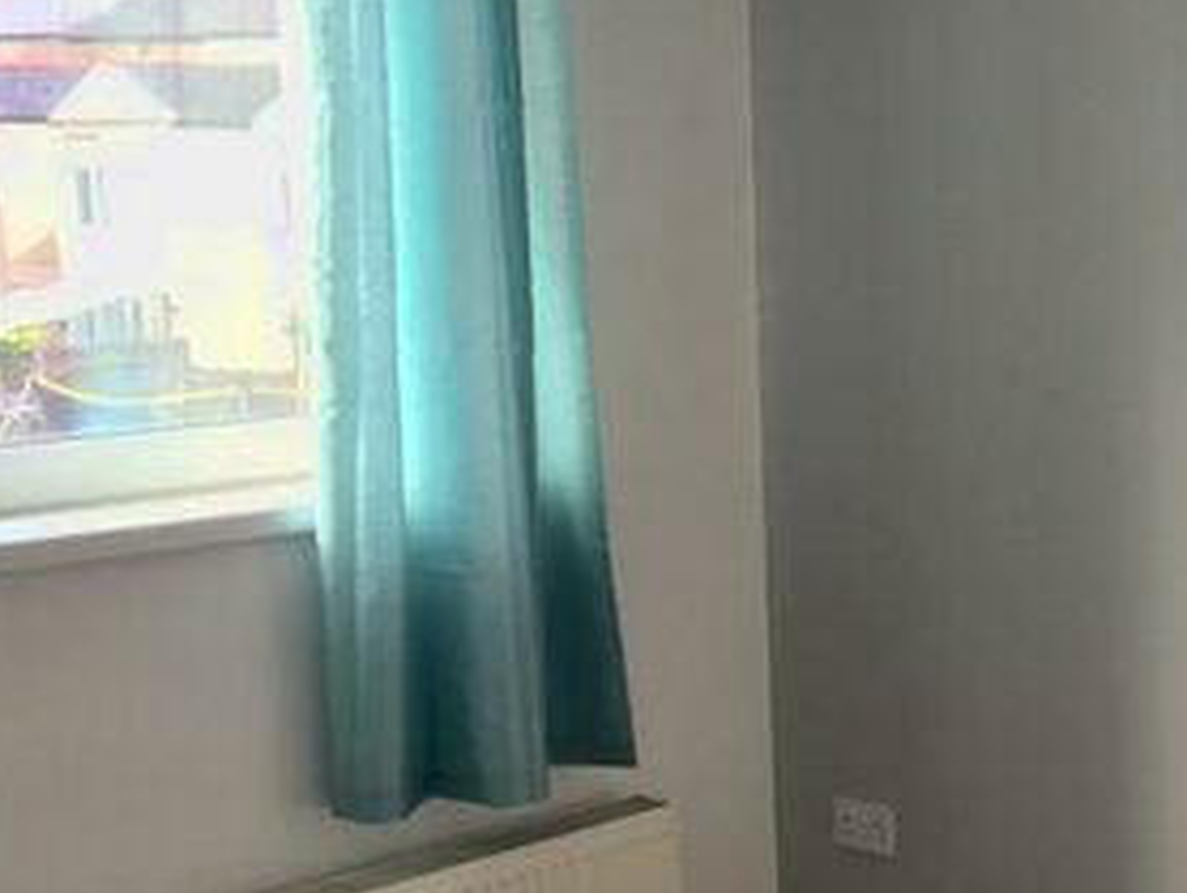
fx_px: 2505
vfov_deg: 20.2
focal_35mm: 73
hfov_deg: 25.0
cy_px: 553
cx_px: 1268
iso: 40
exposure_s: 1/50
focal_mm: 4.15
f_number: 2.2
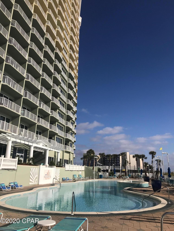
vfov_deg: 63.4
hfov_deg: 49.7
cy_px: 116
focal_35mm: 28
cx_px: 87
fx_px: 188
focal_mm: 3.99
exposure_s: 1/5319
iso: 20
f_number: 1.8
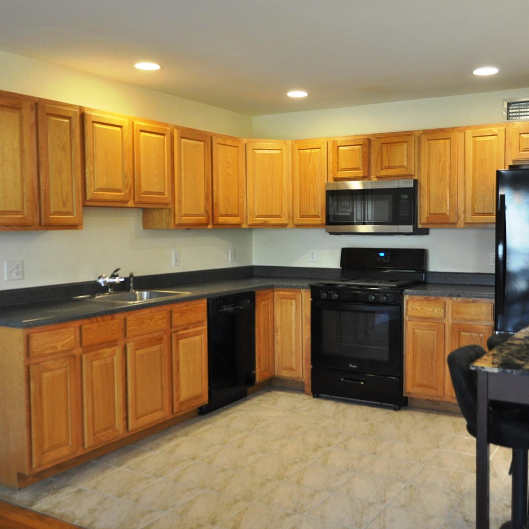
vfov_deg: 47.2
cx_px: 300
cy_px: 262
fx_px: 605
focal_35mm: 35
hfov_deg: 47.1
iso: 800
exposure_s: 1/40
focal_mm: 18
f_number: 3.5
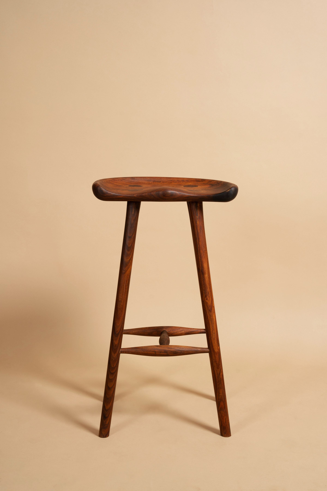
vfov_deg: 32.9
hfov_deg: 22.3
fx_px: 831
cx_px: 164
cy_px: 246
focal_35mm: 61
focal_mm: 61
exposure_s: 1/125
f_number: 9
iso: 320
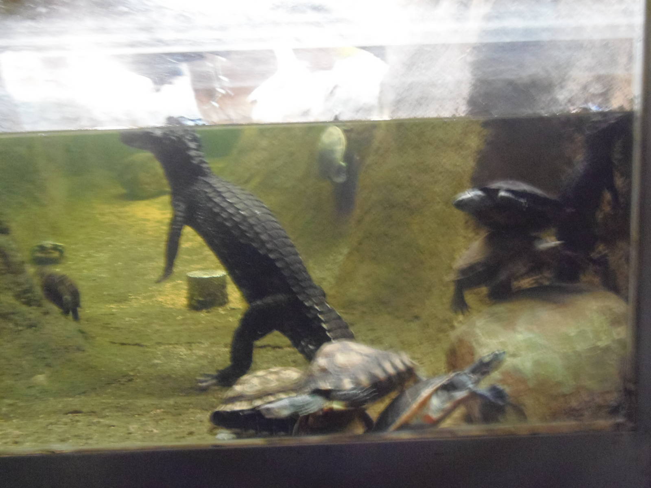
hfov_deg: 52.6
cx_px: 326
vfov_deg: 40.7
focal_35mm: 35
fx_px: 658
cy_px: 244
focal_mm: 6.5
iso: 640
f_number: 3.4
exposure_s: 1/8
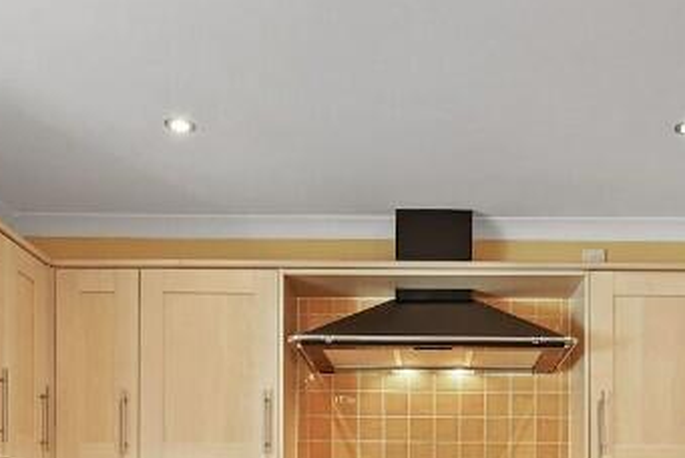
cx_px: 452
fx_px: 800
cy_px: 517
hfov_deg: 45.7
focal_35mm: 42
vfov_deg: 28.7
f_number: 8
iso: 800
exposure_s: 1/4
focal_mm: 14
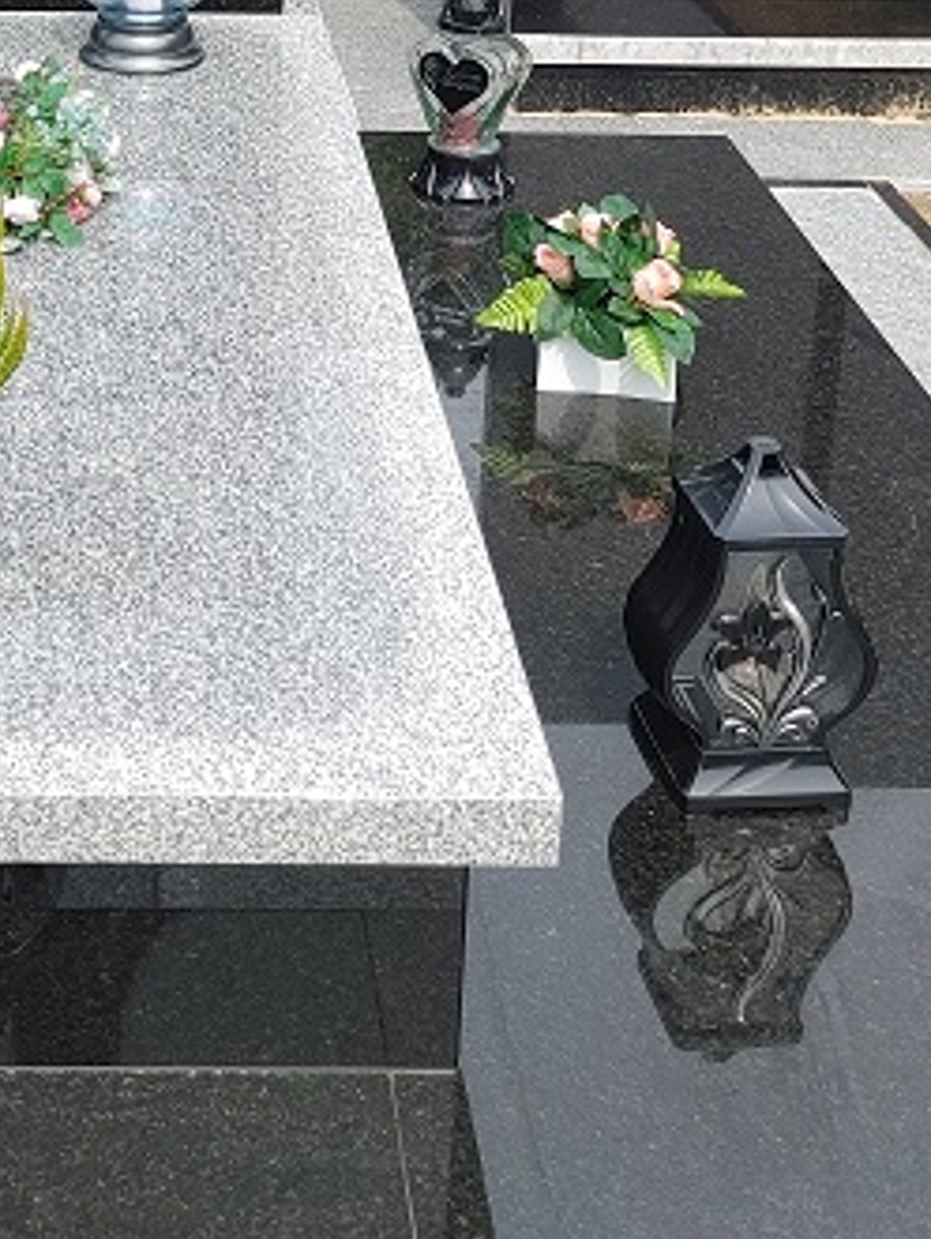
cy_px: -64
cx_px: 139
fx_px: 2256
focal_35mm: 63
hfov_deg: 22.9
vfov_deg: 28.4
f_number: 1.8
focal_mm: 4.81
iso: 50
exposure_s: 1/820
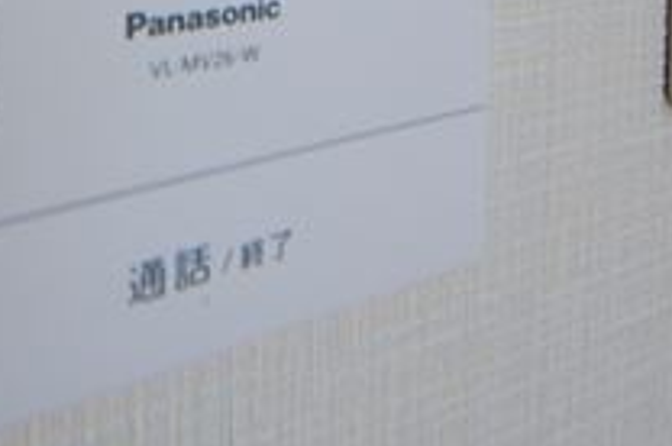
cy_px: -155
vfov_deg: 28.4
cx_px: 132
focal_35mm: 37
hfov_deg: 48.9
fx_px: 690
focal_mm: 8
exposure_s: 1/40
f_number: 4.5
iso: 800
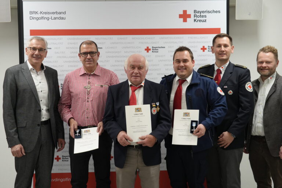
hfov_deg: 36.2
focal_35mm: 55
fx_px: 431
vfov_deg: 24.6
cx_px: 141
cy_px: 94
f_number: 5
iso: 2000
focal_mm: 55
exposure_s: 1/160
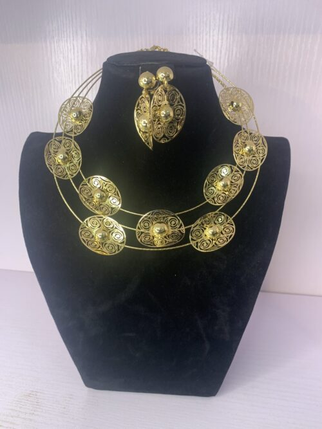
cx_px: 161
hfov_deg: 53.0
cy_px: 214
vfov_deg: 67.3
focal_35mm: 26
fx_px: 323
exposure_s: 1/98
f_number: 1.8
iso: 50
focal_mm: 4.25
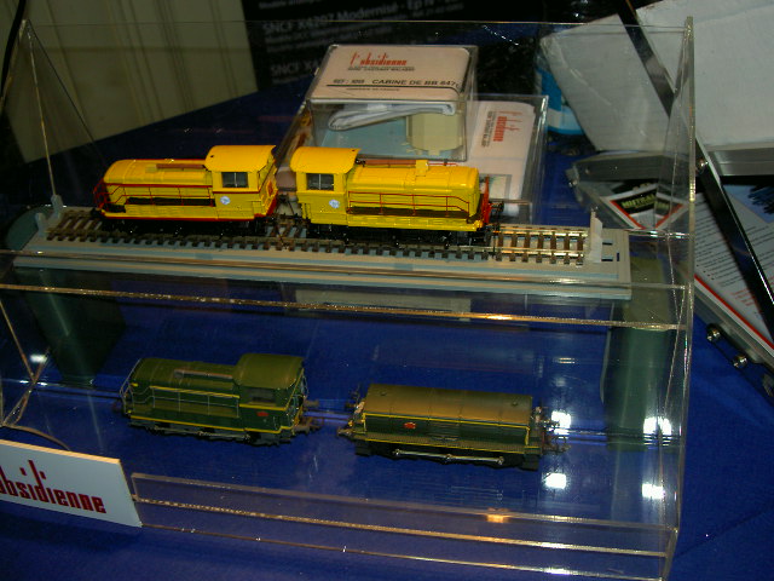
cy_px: 290
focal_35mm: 39
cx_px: 387
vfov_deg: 36.8
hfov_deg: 47.9
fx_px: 872
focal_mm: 8
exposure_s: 1/60
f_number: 2.8
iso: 100
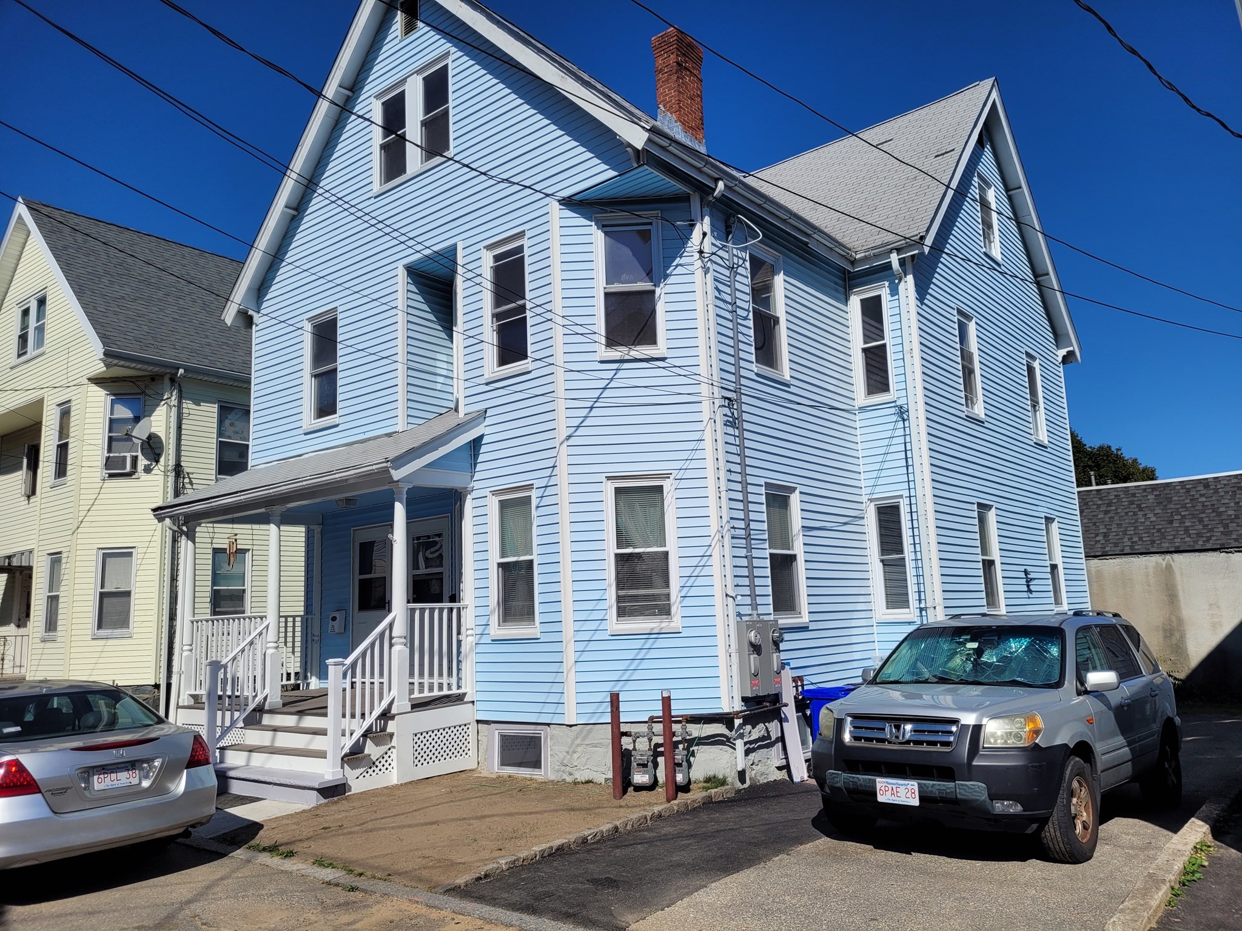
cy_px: 466
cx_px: 621
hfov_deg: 67.3
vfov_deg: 53.1
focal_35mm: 26
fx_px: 933
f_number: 1.8
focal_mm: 5.4
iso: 40
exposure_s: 1/5858
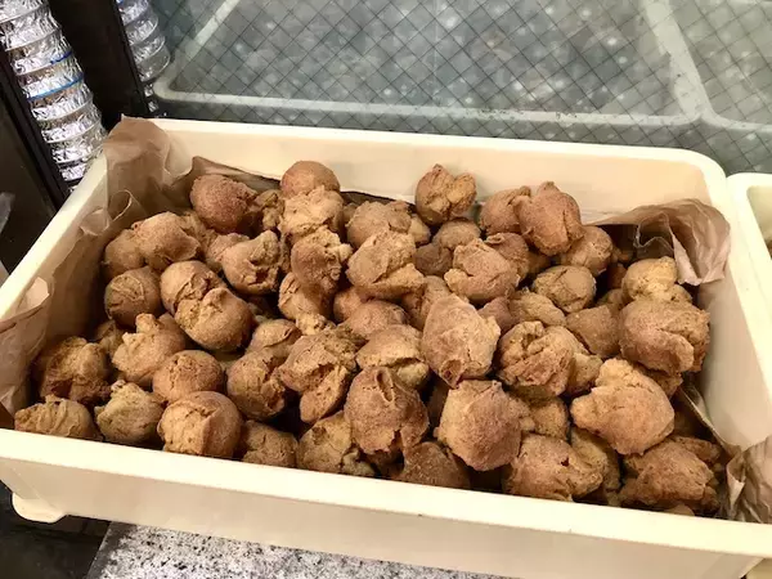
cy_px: 290
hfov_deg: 63.4
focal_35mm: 28
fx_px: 624
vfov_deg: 49.7
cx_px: 386
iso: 80
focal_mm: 3.99
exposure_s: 1/15
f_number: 1.8
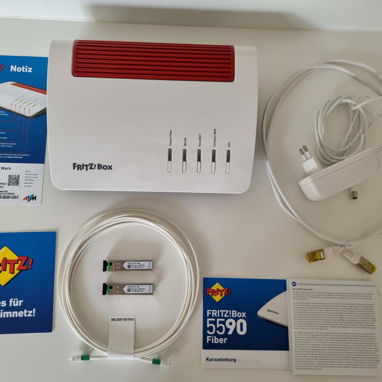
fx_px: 362
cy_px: 190
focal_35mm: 29
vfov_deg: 55.6
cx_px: 183
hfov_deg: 55.6
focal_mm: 6.7
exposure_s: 1/100
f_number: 1.8
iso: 250
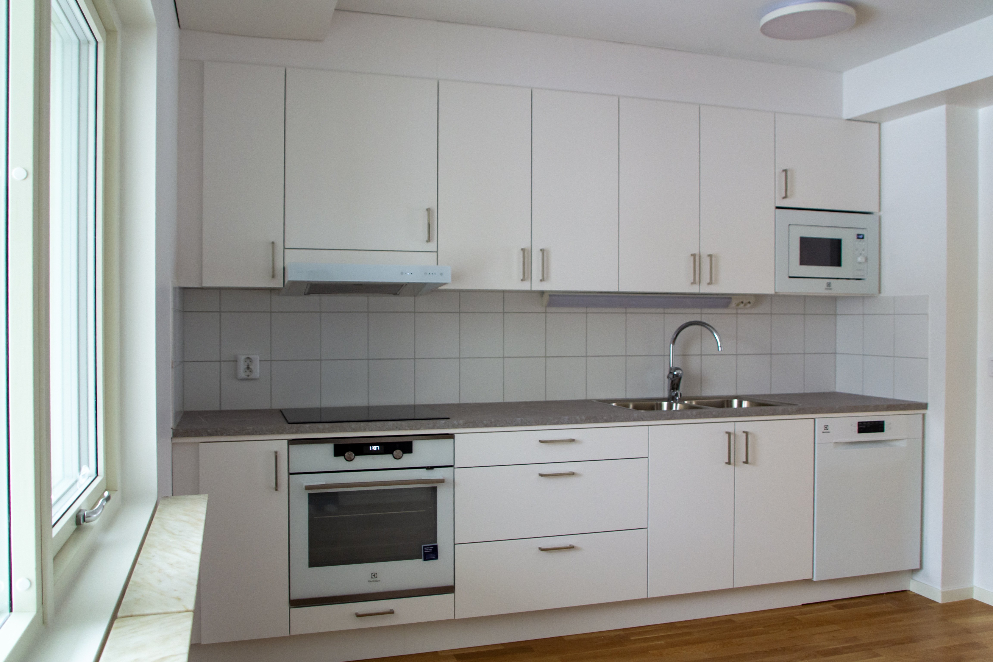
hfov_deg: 67.4
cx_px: 496
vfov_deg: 47.9
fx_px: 745
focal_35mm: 27
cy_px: 331
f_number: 3.5
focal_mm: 18
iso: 400
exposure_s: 1/30
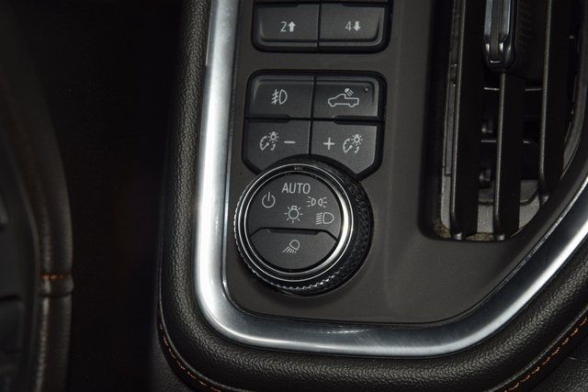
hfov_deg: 19.5
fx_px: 1715
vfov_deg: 13.0
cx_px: 294
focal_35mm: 105
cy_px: 196
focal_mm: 70
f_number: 8
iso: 100
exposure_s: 1/125
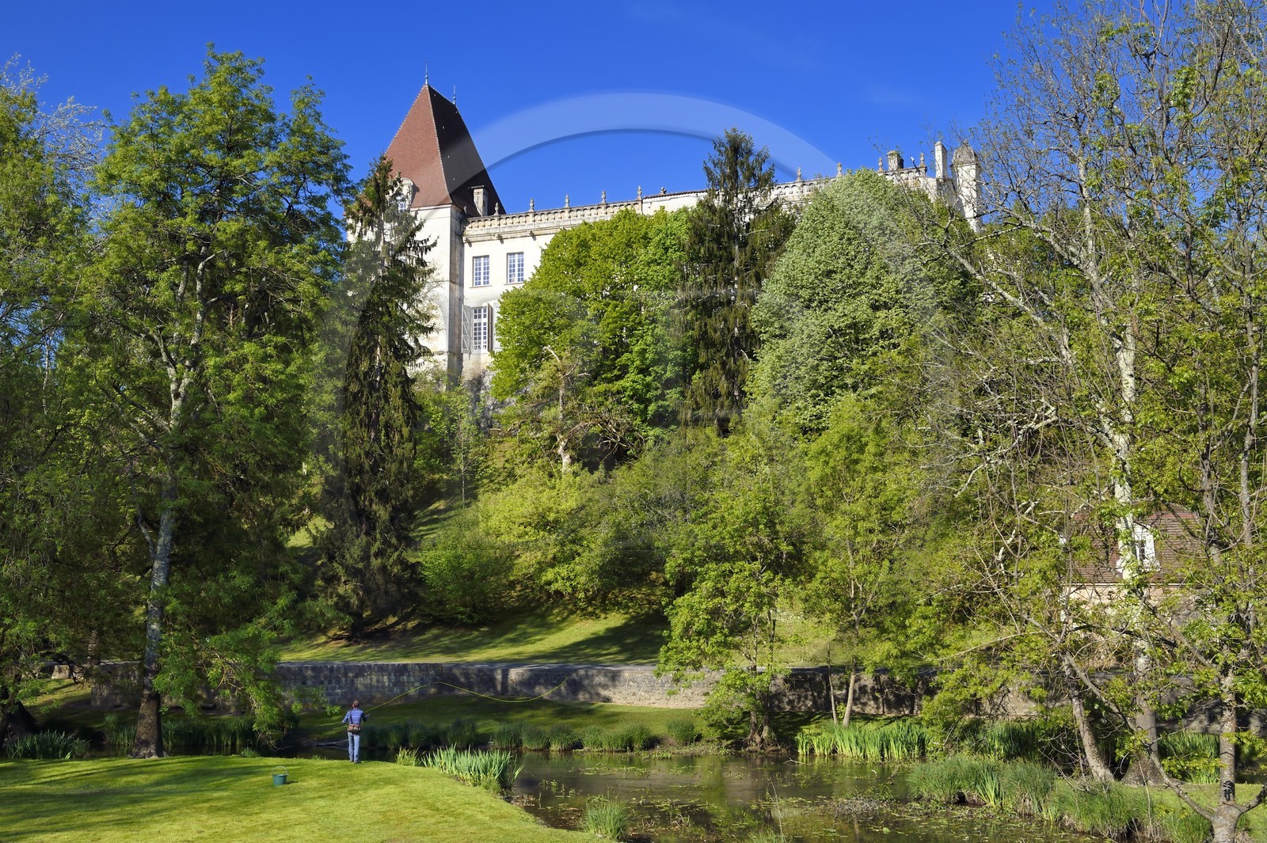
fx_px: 1407
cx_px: 634
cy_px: 422
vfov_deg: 33.4
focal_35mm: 40
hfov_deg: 48.5
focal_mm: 40
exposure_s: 1/320
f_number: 11
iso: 200
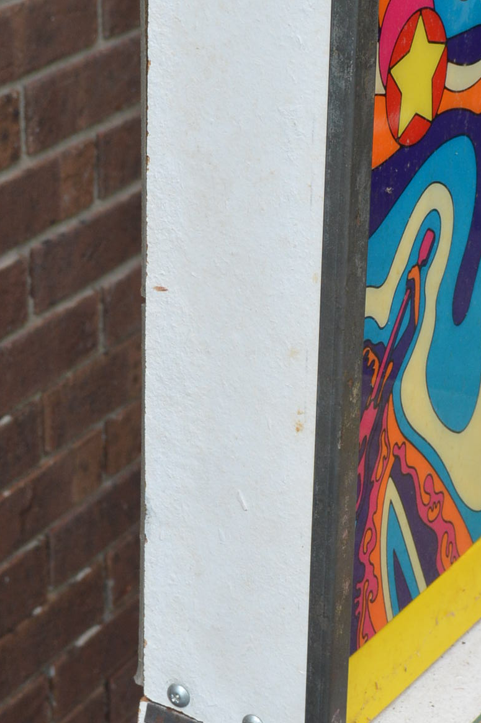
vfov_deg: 18.2
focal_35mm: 112
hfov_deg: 12.2
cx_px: 300
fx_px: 2254
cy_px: 426
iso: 400
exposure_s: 1/400
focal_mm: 29
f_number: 7.1
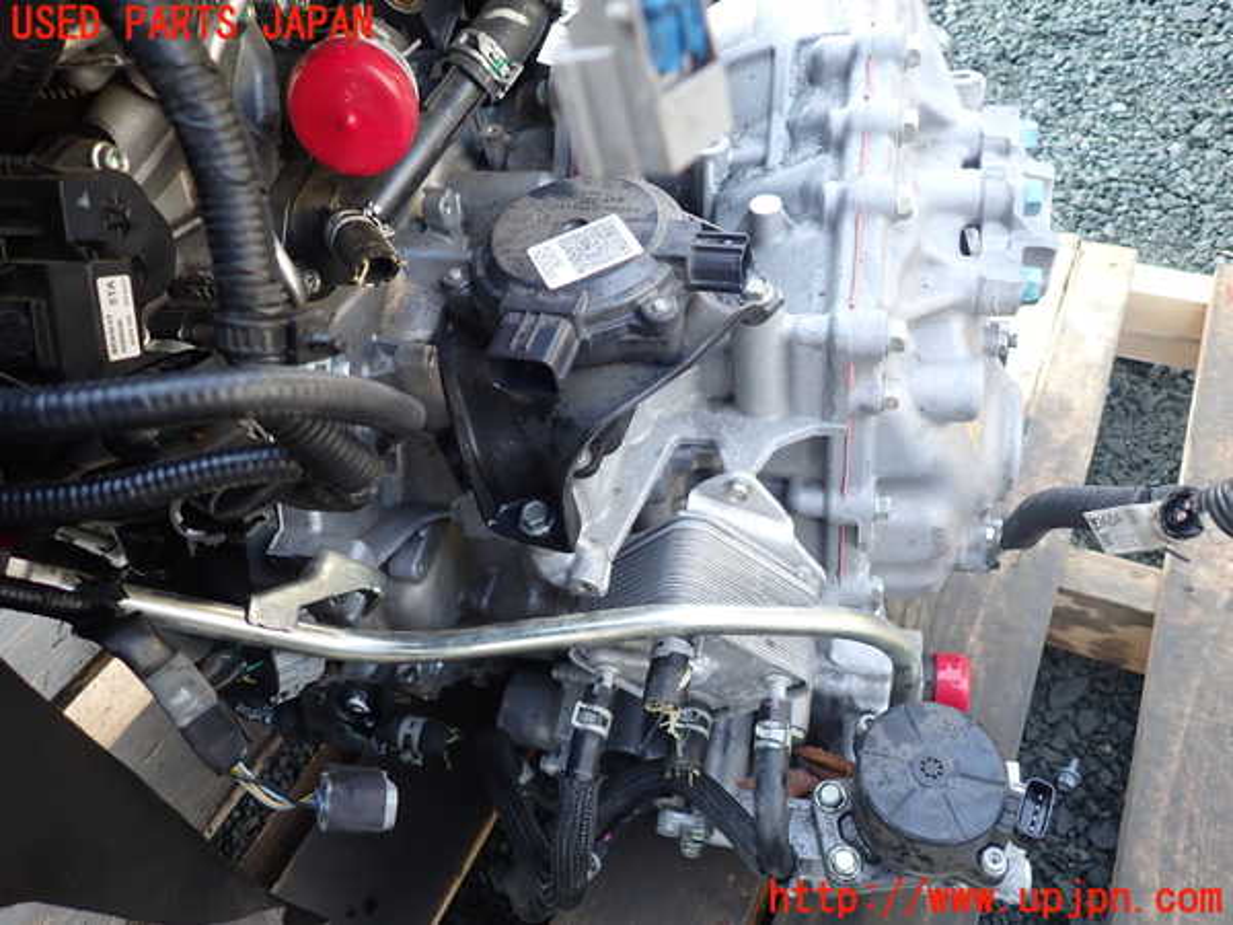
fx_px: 890
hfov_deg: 69.4
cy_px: 462
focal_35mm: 25
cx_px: 616
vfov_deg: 54.9
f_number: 2
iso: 160
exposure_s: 1/60
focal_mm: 4.5
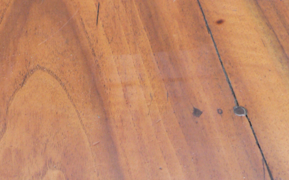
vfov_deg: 19.4
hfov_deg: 30.4
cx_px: 100
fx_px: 528
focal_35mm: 67
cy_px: 71
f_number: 2.8
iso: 200
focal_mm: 6
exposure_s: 1/15
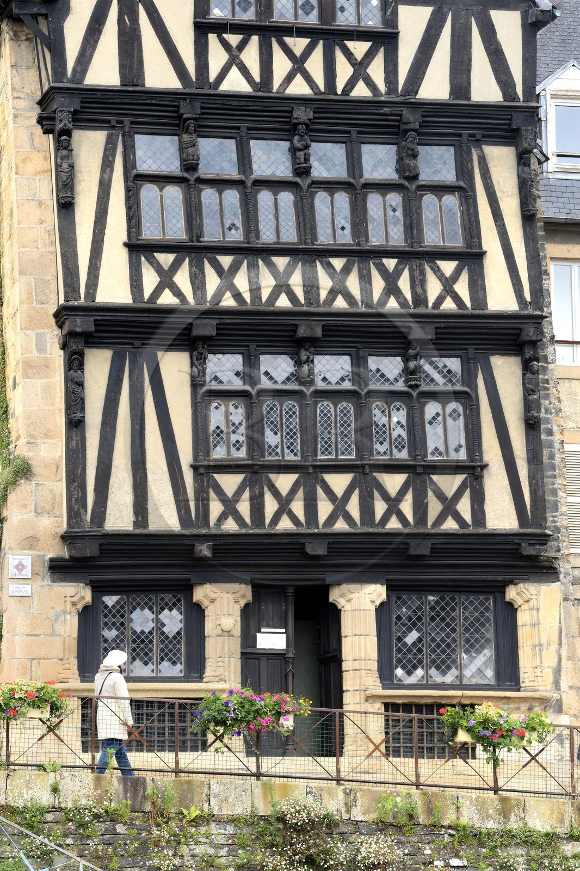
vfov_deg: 16.8
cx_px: 290
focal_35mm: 122
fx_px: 2949
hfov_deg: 11.2
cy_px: 436
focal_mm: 122
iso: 400
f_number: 10
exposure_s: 1/160
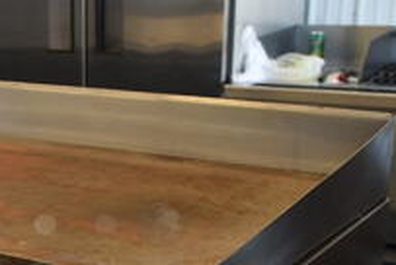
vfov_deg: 16.3
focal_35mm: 81
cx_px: 45
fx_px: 892
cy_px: 304
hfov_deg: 24.4
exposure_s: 1/30
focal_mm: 18
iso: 200
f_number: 3.5
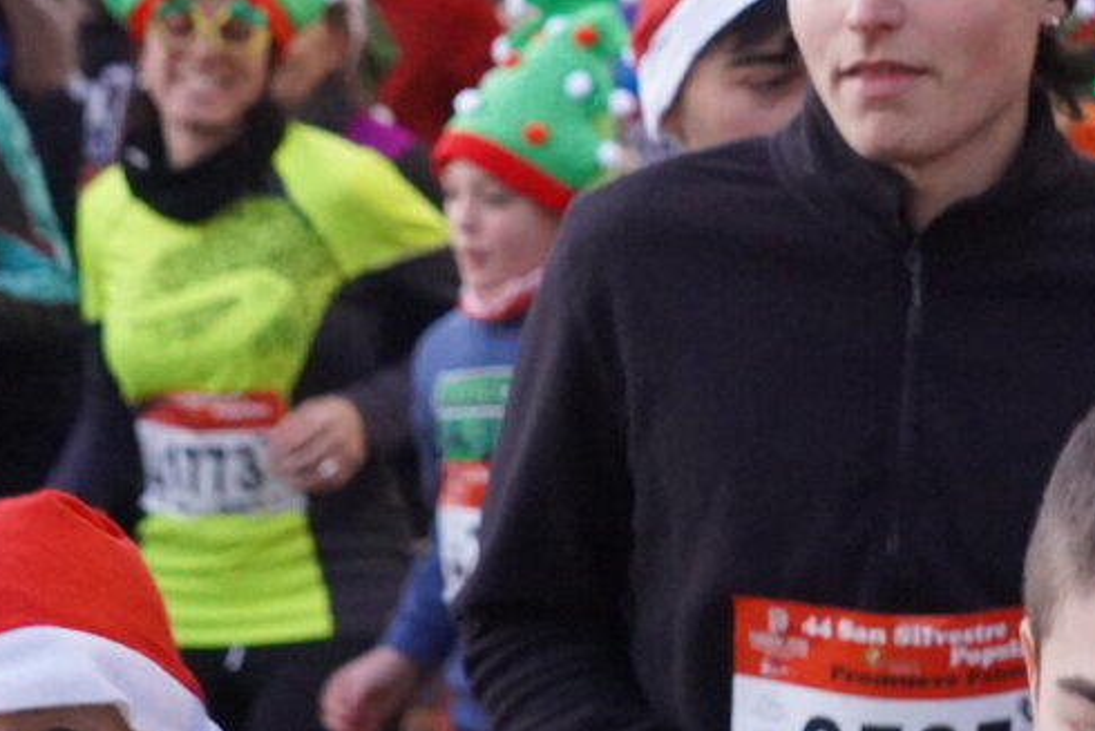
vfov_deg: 6.4
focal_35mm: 215
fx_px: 6550
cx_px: 1057
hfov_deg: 9.5
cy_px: 93
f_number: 4.5
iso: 6400
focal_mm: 55
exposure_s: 1/125
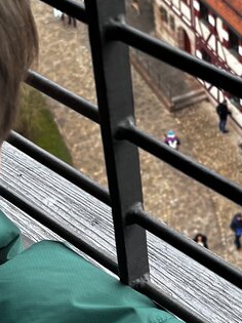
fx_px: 616
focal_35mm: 66
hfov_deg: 22.1
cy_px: 125
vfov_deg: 29.3
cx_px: 165
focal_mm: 5.1
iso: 80
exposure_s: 1/122
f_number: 1.6
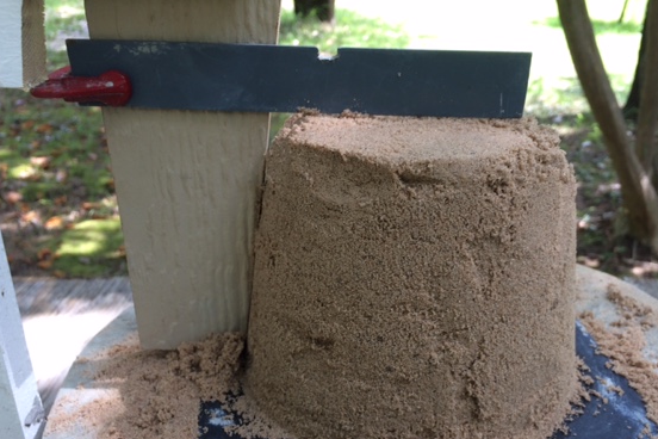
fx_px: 640
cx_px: 380
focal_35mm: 35
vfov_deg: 37.5
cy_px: 284
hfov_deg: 54.2
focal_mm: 4.15
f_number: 2.2
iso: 32
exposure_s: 1/120
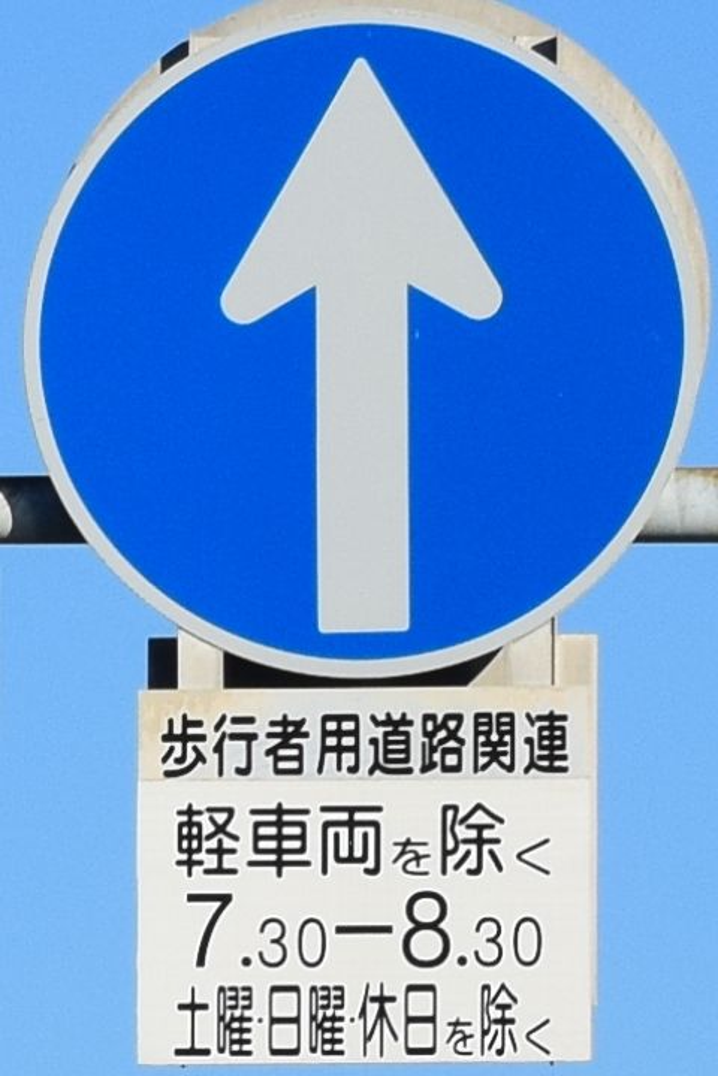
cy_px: 538
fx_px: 2468
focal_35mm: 82
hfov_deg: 16.6
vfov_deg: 24.6
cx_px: 359
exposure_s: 1/500
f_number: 11
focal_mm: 55
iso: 200
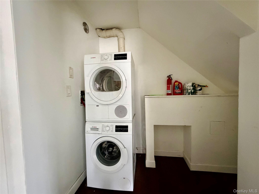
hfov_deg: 102.1
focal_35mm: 14
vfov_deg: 85.7
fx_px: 105
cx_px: 130
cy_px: 97
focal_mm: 2.22
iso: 800
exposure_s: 1/40
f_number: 2.2
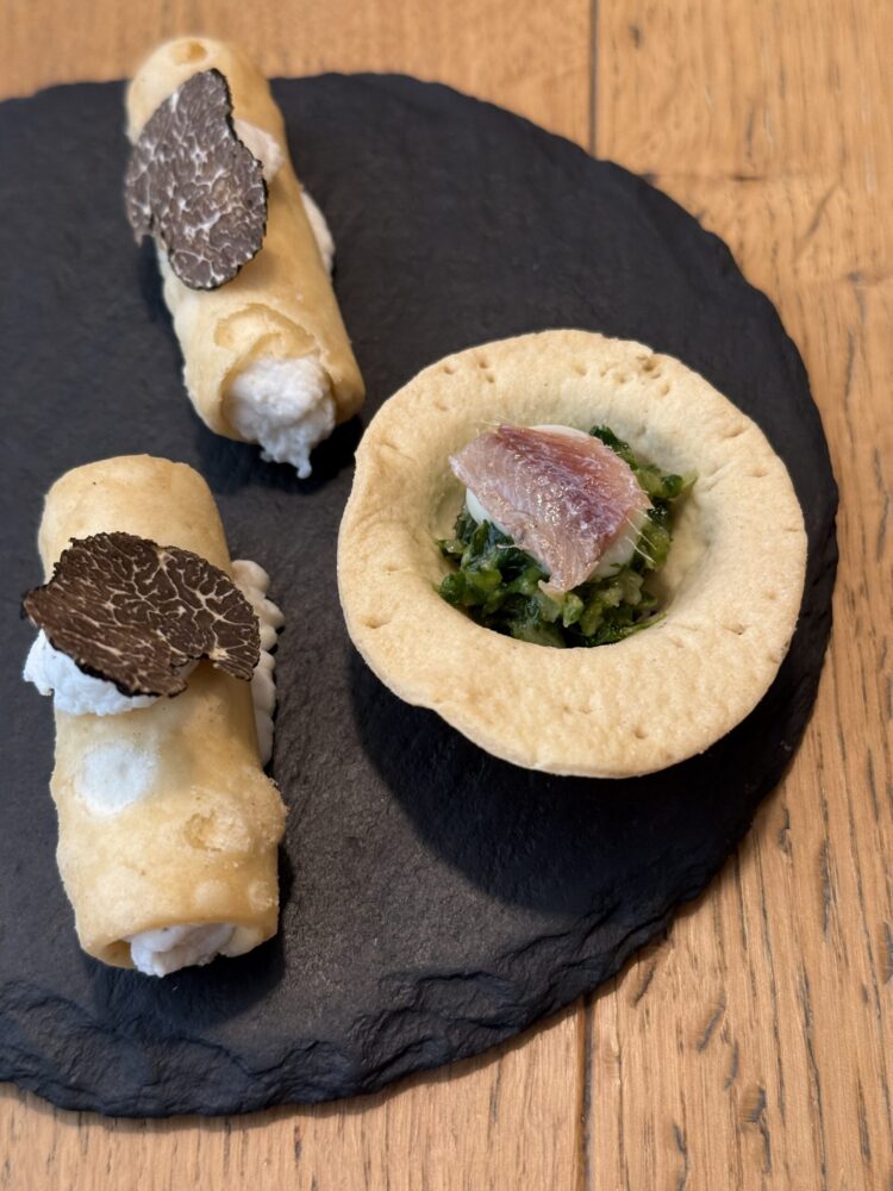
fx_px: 1651
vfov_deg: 39.7
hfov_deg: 30.3
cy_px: 596
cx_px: 446
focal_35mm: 48
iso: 125
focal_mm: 6.76
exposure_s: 1/120
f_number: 1.78
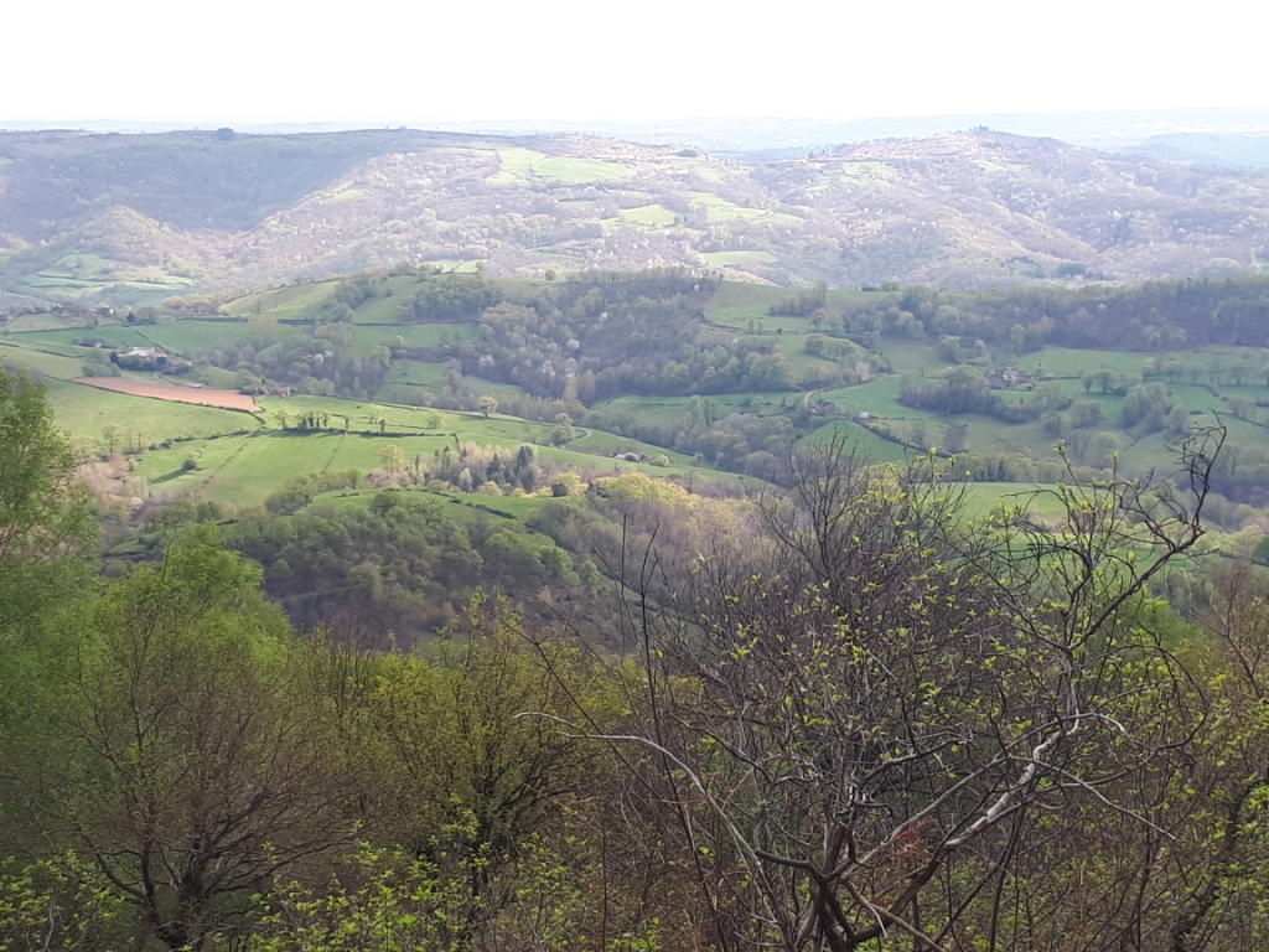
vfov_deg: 51.4
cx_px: 634
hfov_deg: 65.3
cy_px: 476
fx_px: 990
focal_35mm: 27
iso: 40
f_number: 1.9
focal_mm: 3.6
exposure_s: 1/397
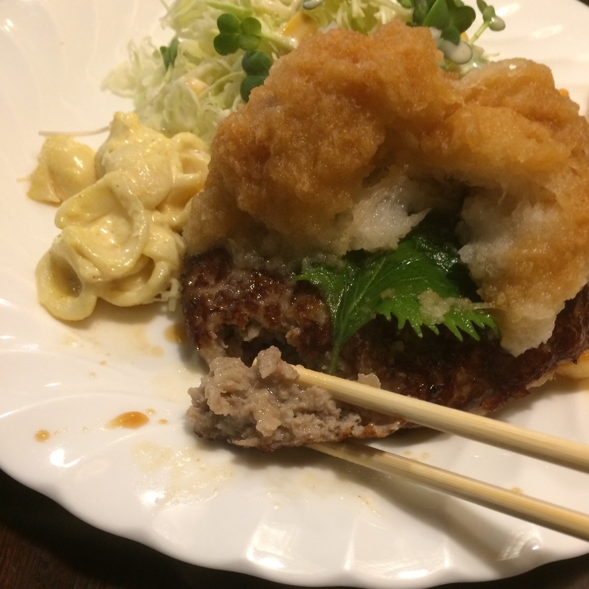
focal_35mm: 35
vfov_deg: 46.5
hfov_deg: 47.2
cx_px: 294
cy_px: 391
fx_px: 674
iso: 160
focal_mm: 4.15
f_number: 2.2
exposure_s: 1/30
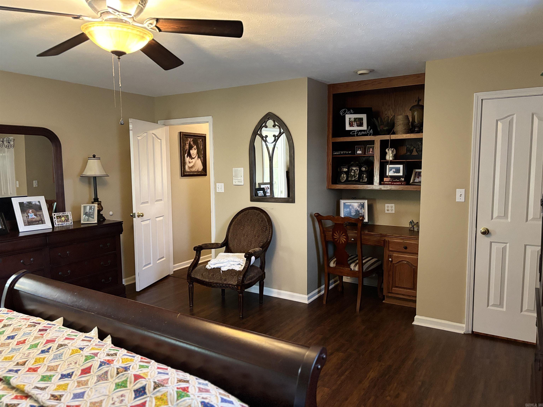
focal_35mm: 26
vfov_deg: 53.1
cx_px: 272
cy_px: 204
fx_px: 408
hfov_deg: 67.3
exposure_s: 1/30
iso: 500
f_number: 1.6
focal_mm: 5.96
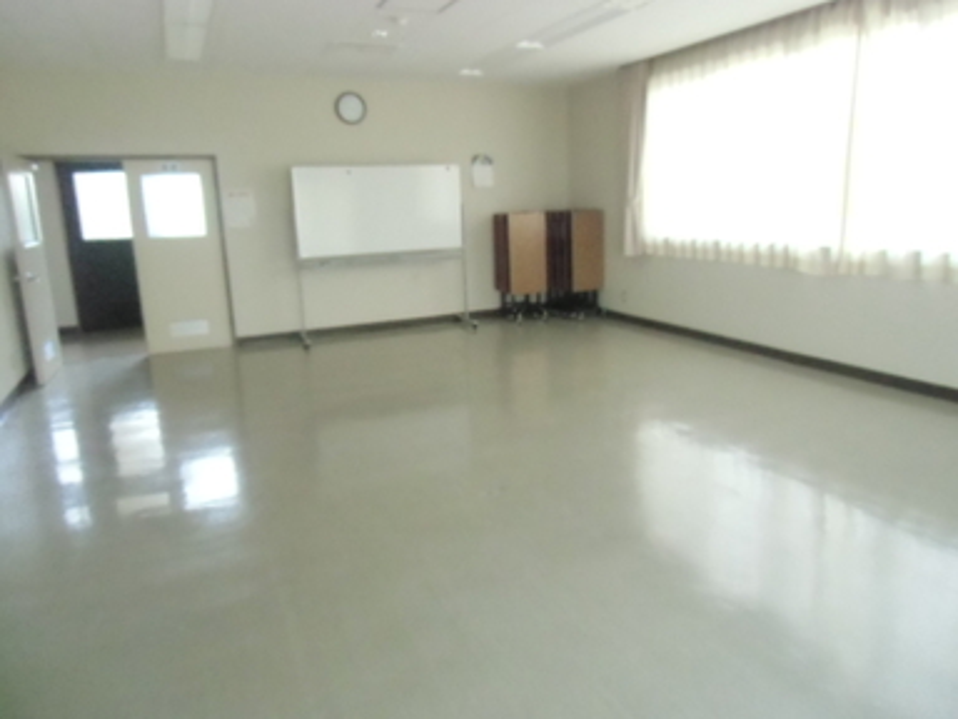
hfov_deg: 71.6
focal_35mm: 24
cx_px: 479
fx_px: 664
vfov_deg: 56.8
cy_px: 360
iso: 800
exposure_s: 1/100
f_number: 3
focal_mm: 4.24
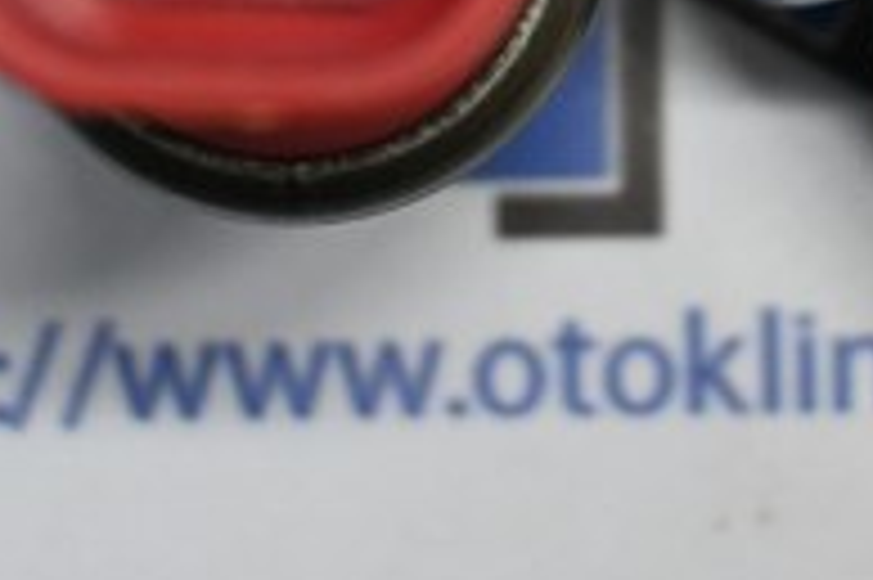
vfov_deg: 7.9
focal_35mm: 172
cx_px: 621
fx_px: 4156
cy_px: -252
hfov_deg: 12.0
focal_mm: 37
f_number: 5.3
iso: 2000
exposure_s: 1/125
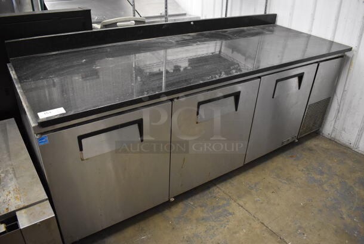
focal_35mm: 27
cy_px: 122
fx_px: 273
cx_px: 182
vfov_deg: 48.0
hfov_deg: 67.3
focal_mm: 18
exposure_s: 1/125
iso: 2200
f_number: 3.5
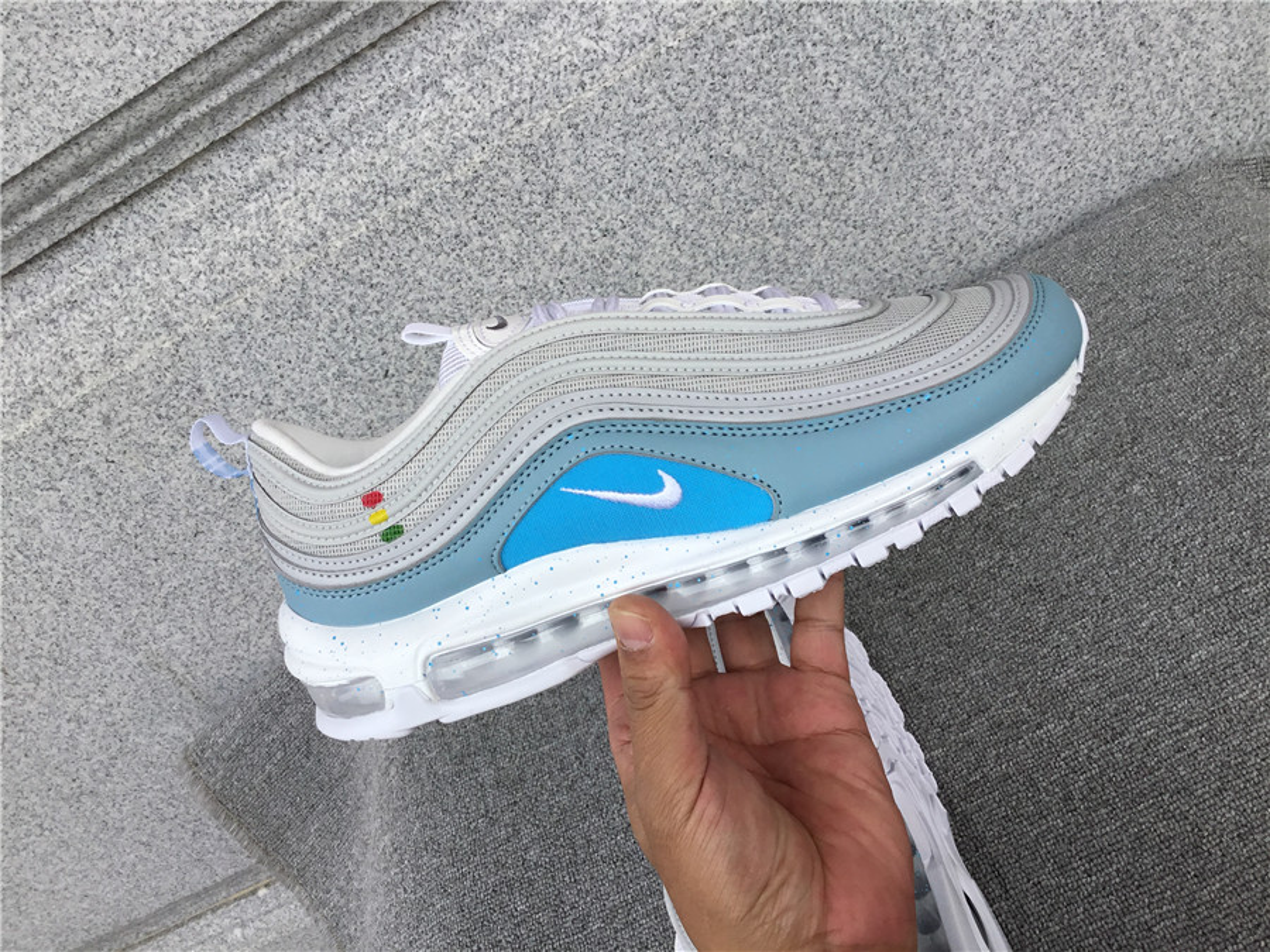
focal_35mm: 31
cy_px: 476
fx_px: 1137
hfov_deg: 58.4
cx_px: 635
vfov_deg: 45.4
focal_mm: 3.3
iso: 25
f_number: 2.4
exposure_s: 1/413
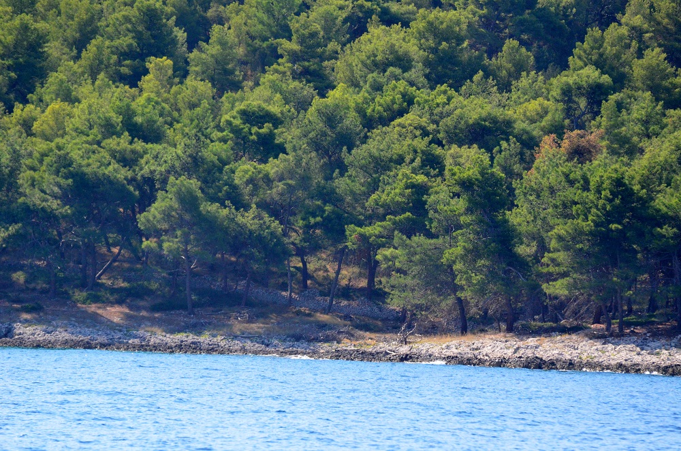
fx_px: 6229
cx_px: 340
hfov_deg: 6.3
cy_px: 226
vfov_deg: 4.1
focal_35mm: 330
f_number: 5.3
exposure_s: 1/8000
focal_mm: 220
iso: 2200
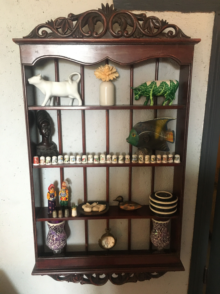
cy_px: 147
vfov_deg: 61.7
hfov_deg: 48.2
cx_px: 110
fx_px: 246
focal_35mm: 29
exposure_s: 1/17
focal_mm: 4.15
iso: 250
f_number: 2.2
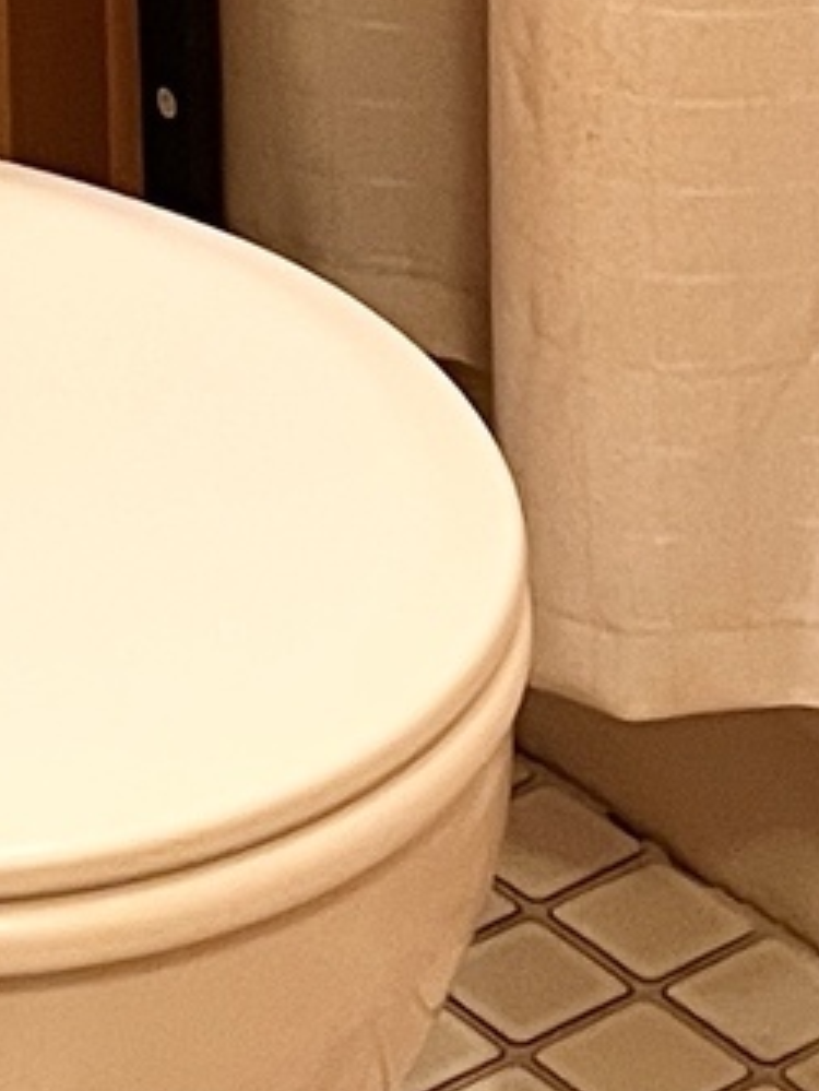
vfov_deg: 9.7
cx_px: -95
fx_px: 5675
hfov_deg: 8.2
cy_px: -1494
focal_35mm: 180
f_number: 1.6
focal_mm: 5.1
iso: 250
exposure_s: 1/60
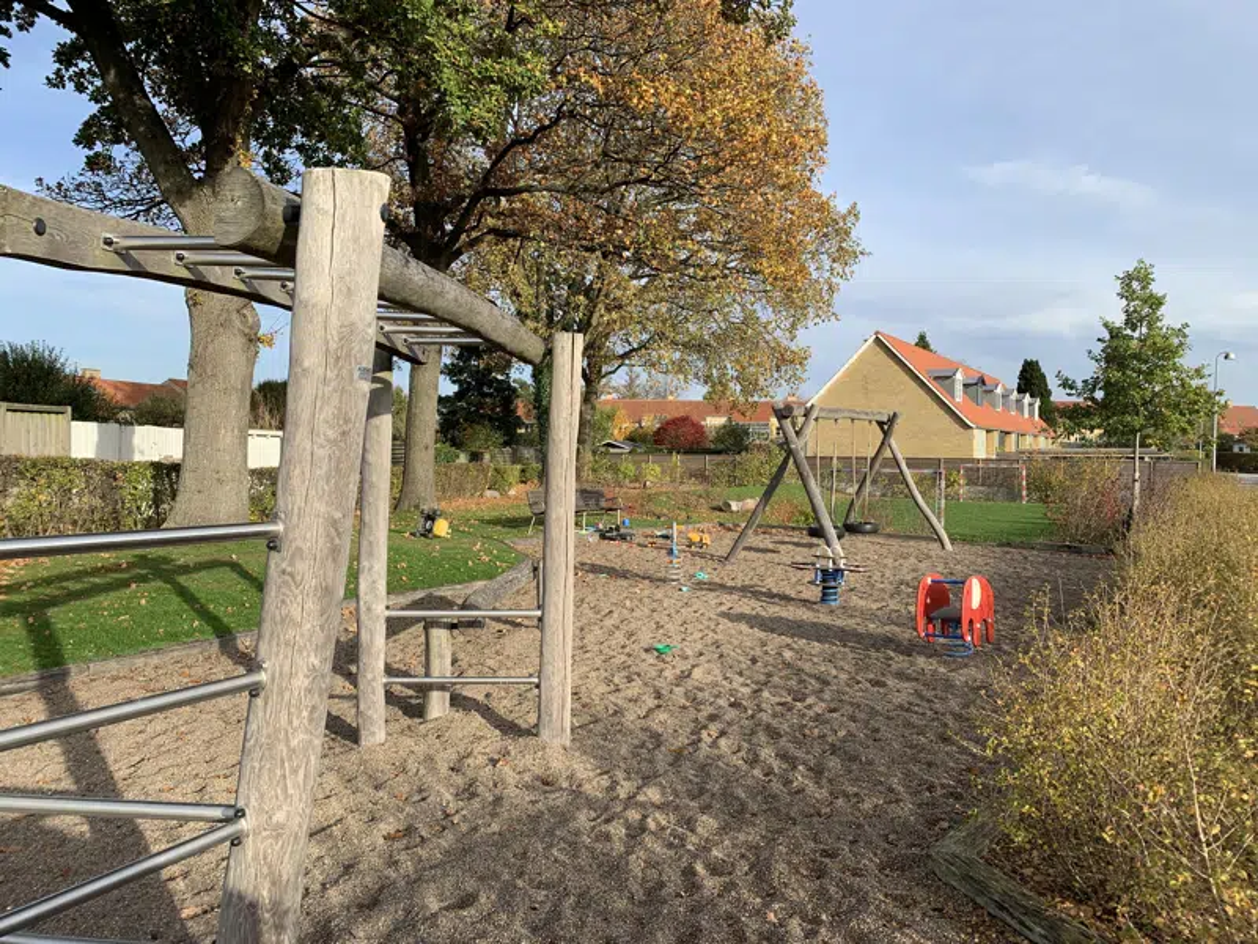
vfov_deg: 53.1
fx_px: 945
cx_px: 629
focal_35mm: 26
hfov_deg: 67.3
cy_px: 472
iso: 25
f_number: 1.8
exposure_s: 1/1111
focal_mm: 4.25
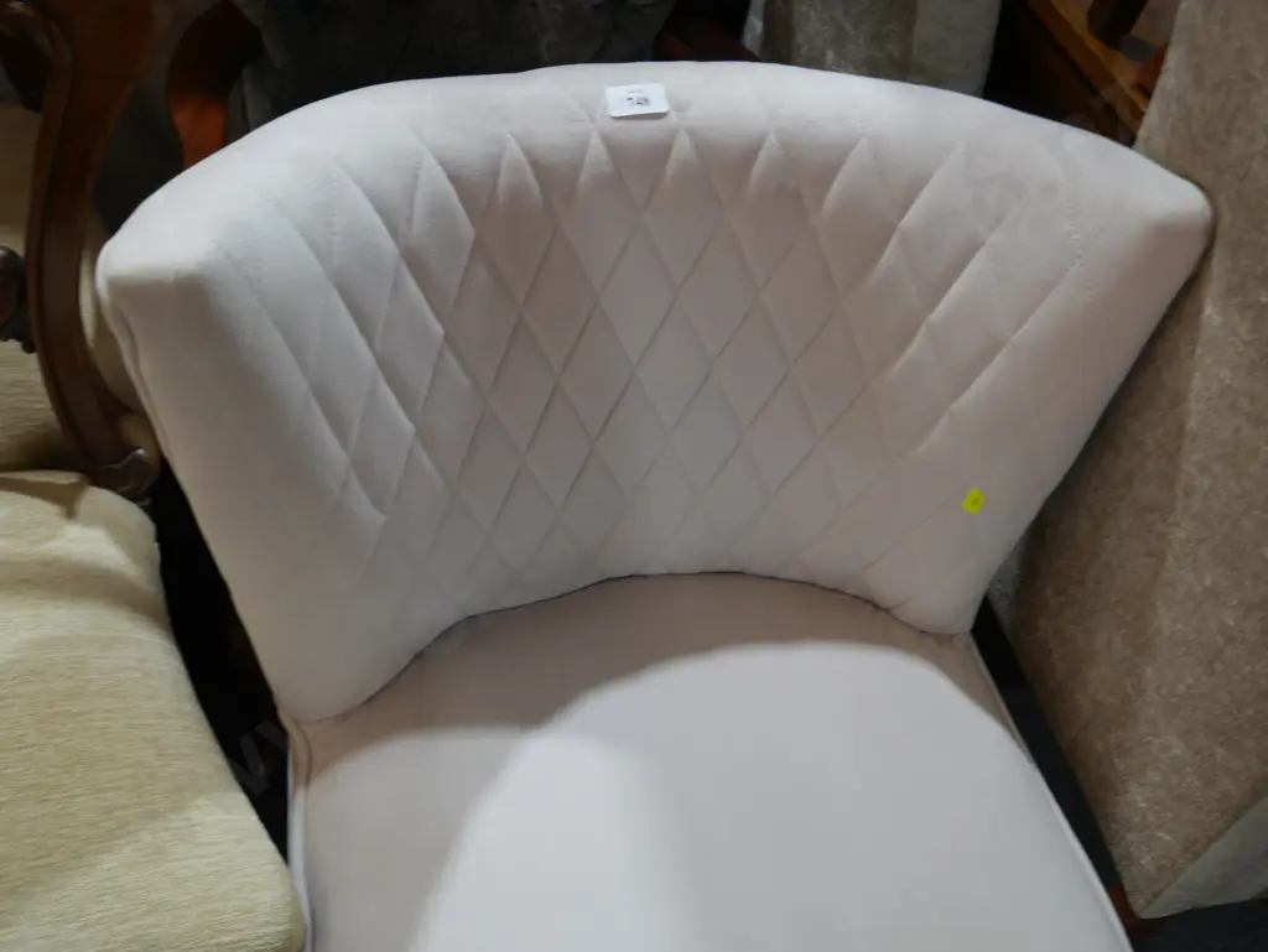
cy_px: 476
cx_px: 634
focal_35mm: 38
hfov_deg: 49.0
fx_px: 1393
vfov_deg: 37.8
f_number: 4.1
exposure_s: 1/60
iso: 320
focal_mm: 19
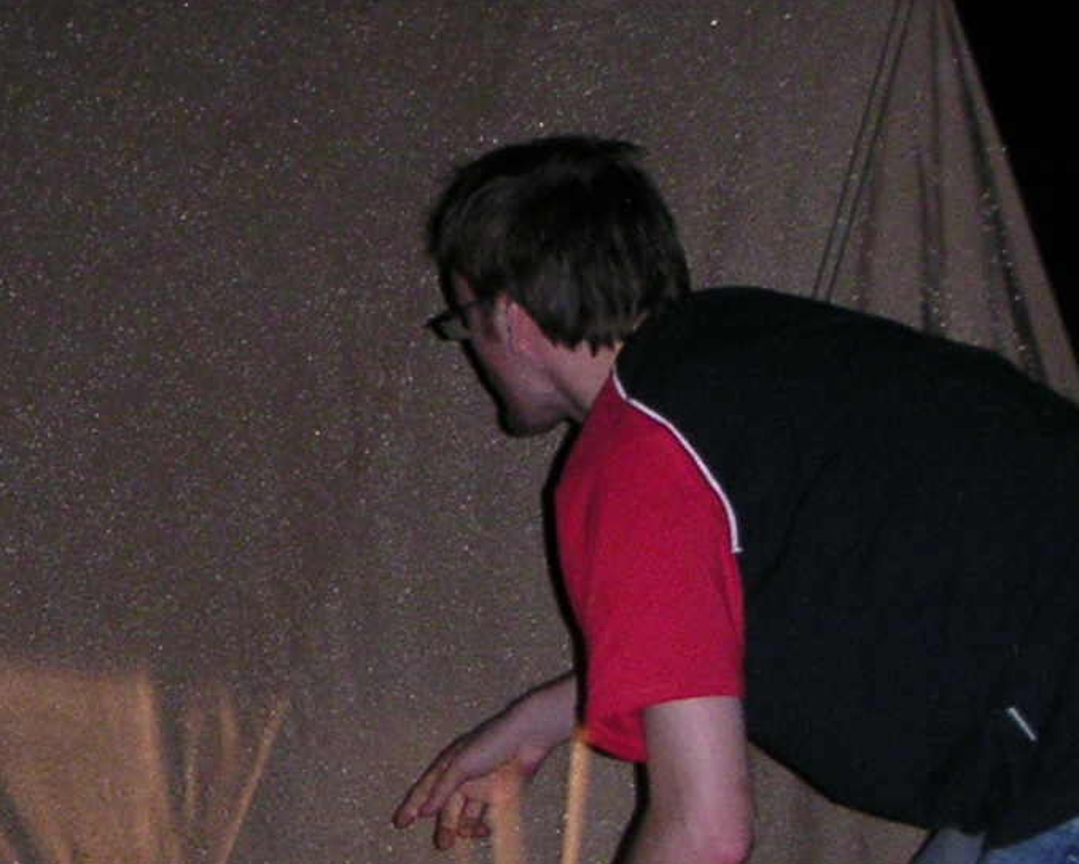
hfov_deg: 16.5
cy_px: 339
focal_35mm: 112
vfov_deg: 13.8
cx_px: -181
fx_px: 3578
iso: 160
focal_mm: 6
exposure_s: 1/45
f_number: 2.8
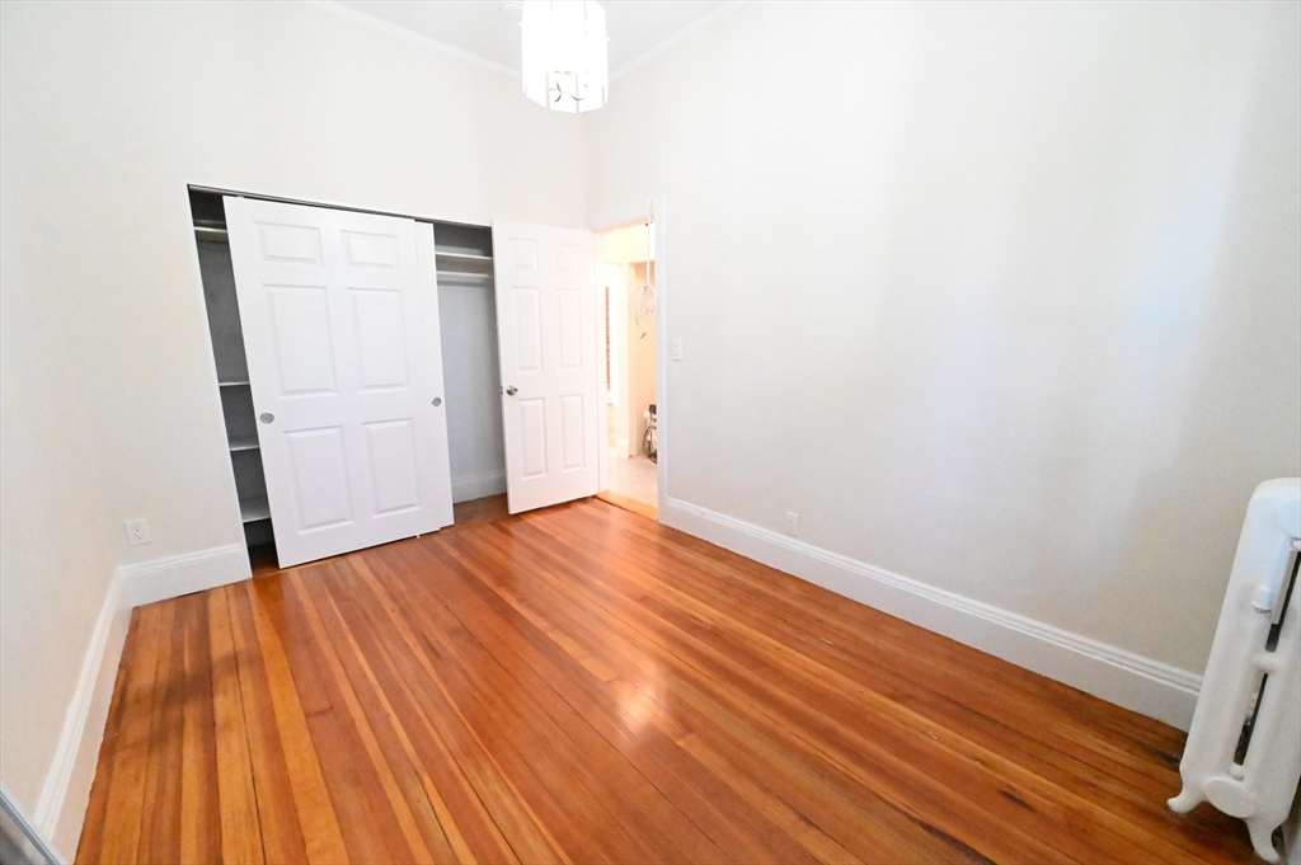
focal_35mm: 14
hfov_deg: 104.3
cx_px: 650
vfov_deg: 81.1
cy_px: 432
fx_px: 506
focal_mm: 14
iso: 51200
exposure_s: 1/400
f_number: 7.1
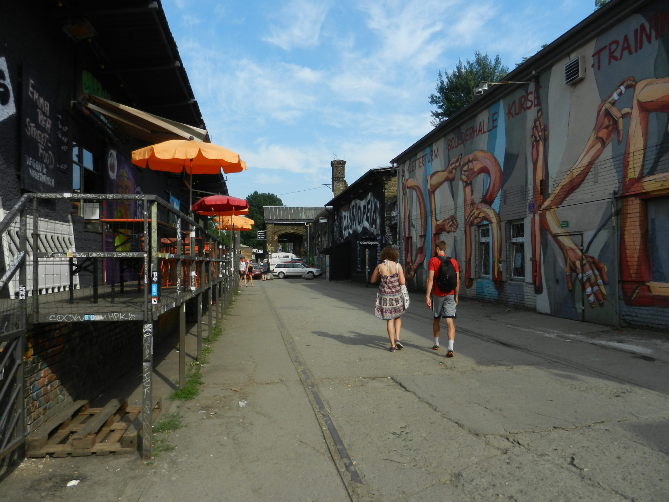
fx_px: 483
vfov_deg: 54.9
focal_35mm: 25
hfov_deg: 69.4
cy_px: 251
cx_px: 334
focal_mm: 4.5
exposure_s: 1/1250
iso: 160
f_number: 3.5
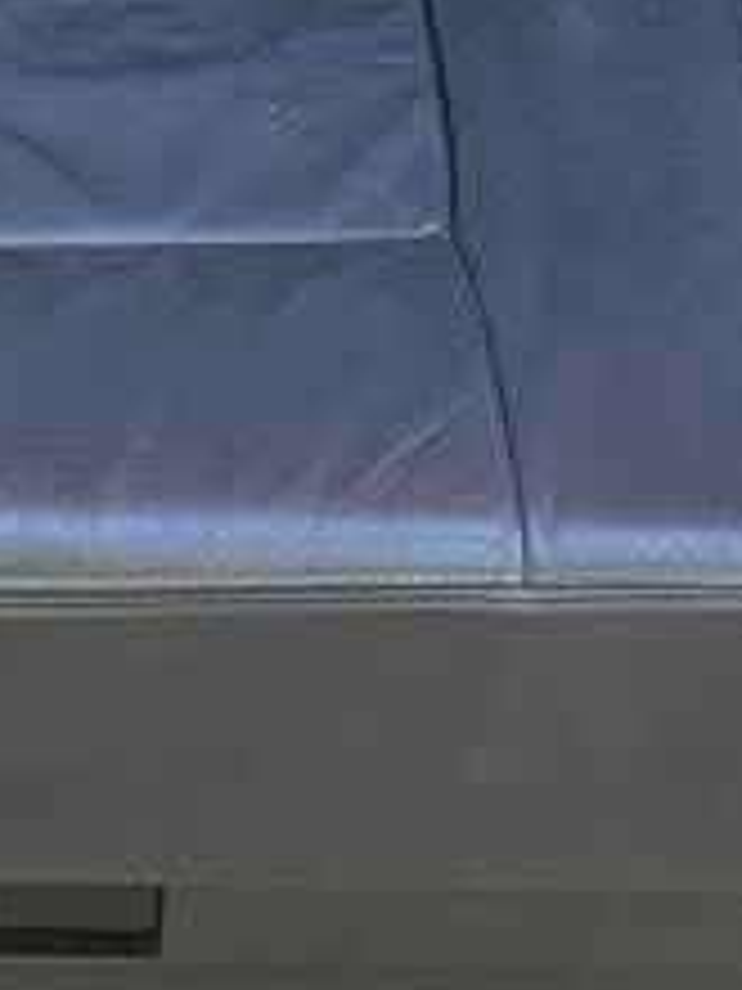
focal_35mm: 189
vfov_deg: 9.9
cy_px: -801
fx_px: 5402
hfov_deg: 7.8
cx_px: -54
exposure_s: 1/121
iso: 125
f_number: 1.6
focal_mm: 5.1
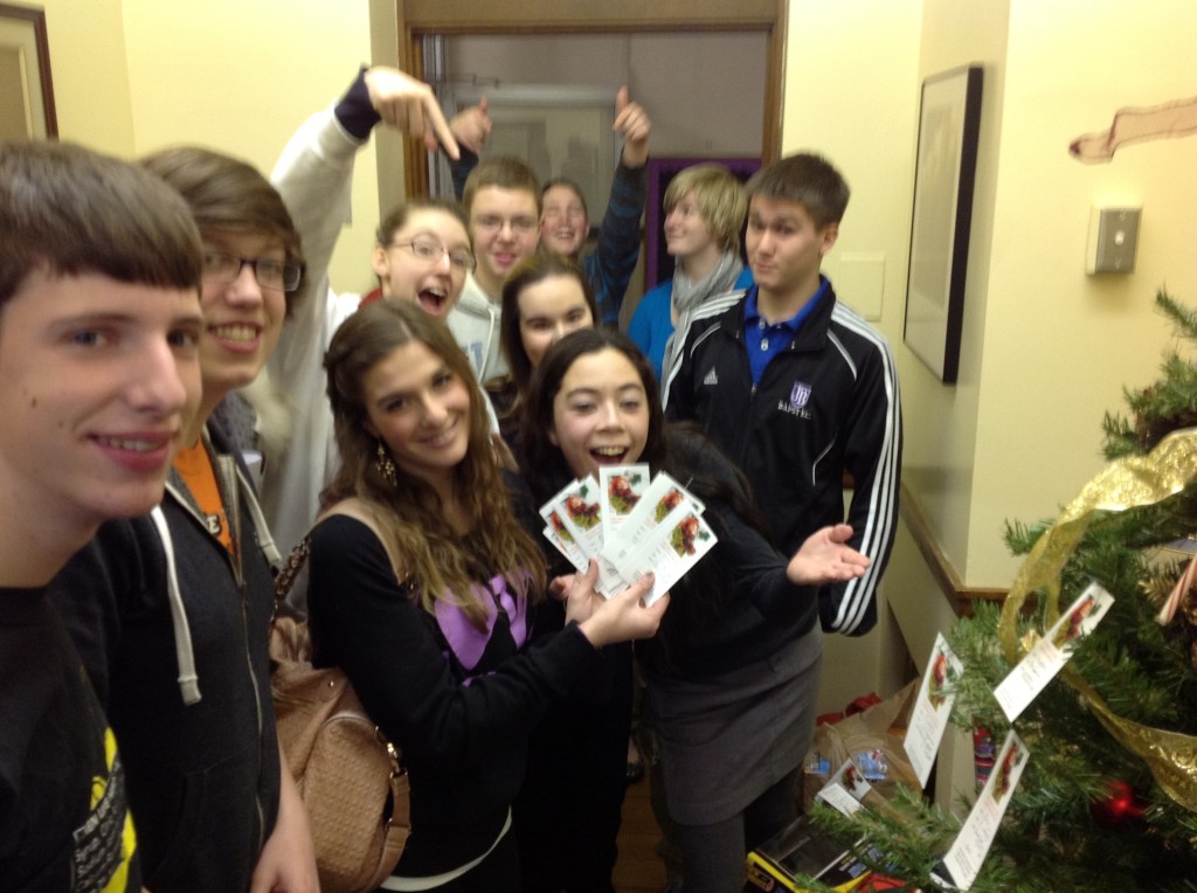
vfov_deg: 40.6
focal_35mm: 35
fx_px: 1208
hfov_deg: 52.7
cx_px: 598
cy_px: 446
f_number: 2.4
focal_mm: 4.28
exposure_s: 1/15
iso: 160
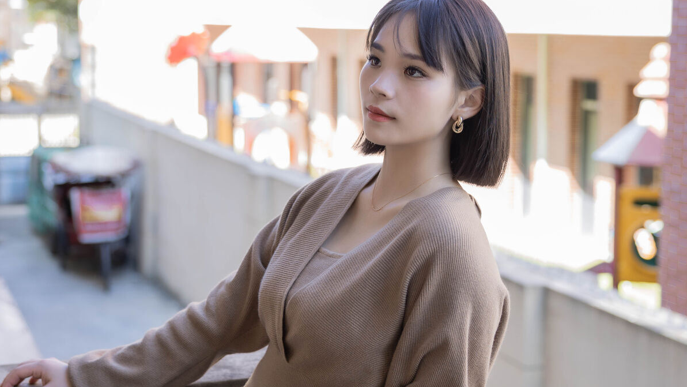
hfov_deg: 31.0
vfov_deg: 17.7
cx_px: 345
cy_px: 142
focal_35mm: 68
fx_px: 1239
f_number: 2.8
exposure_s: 1/100
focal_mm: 43
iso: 100
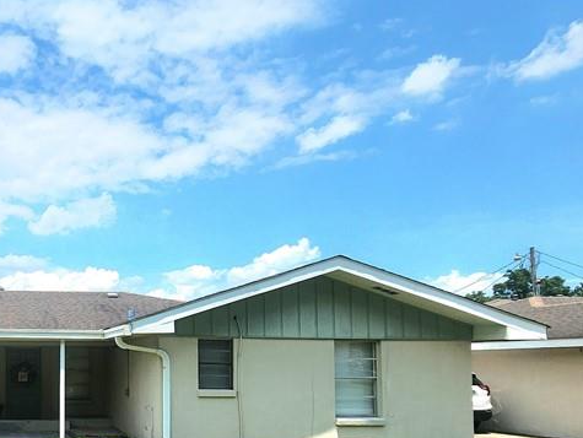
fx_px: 472
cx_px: 0
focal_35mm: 28
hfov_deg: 51.0
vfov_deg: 47.8
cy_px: 332
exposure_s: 1/5000
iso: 50
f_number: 2.2
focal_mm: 2.2
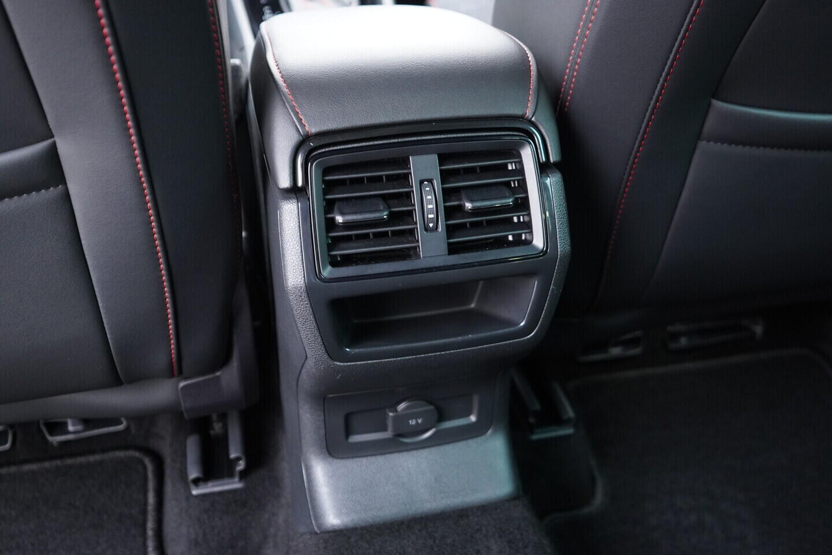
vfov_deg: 36.9
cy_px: 278
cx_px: 416
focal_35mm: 36
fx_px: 832
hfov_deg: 53.1
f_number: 2.8
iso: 1600
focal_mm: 24
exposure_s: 1/40
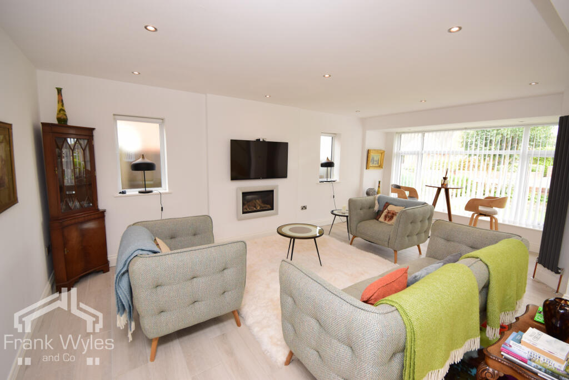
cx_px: 284
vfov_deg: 77.3
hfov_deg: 100.4
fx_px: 237
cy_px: 190
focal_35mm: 15
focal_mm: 10
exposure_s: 1/60
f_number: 9
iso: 320
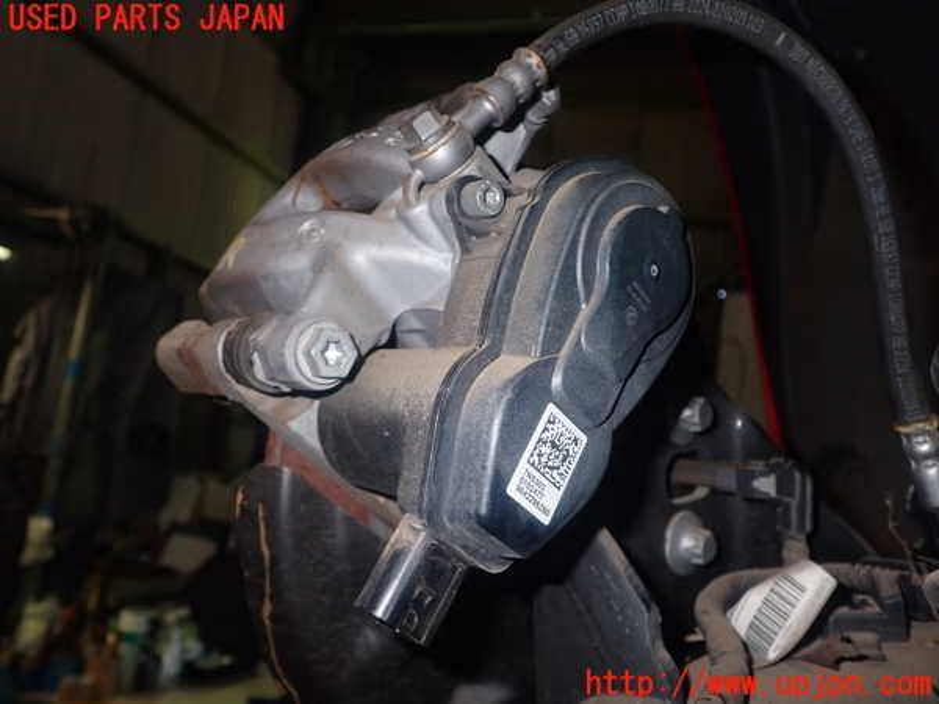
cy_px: 352
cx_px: 470
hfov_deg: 60.0
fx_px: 814
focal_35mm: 30
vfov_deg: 46.8
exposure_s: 1/30
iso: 320
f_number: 6.3
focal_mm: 5.4
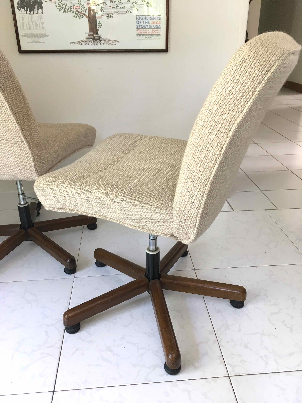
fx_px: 337
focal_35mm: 29
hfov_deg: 48.2
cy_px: 202
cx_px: 151
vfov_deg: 61.7
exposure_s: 1/33
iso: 64
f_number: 2.2
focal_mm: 4.15
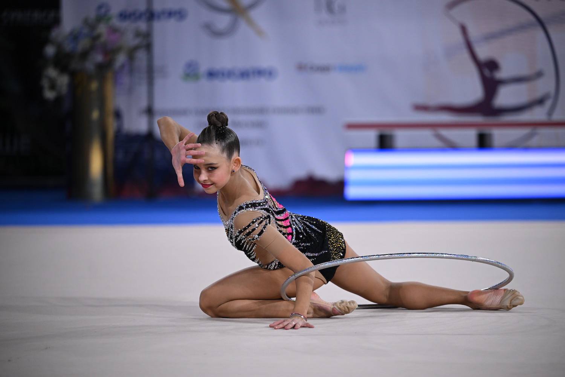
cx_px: 282
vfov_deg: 8.3
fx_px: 2589
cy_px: 188
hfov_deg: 12.5
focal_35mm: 165
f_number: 2.8
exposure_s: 1/1600
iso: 1600
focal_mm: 165
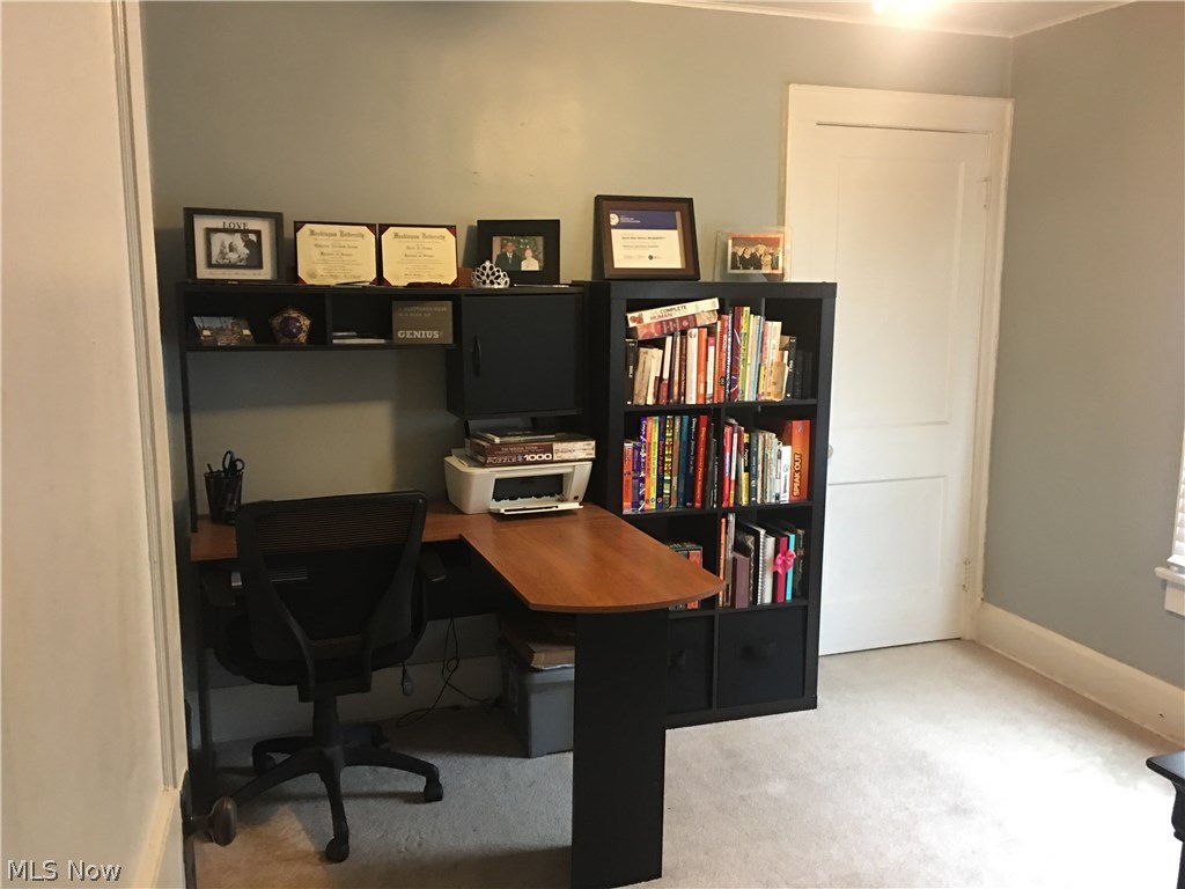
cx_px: 592
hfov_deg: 61.7
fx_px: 993
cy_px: 444
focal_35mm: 29
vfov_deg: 48.2
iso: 64
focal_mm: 4.15
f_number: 2.2
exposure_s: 1/4
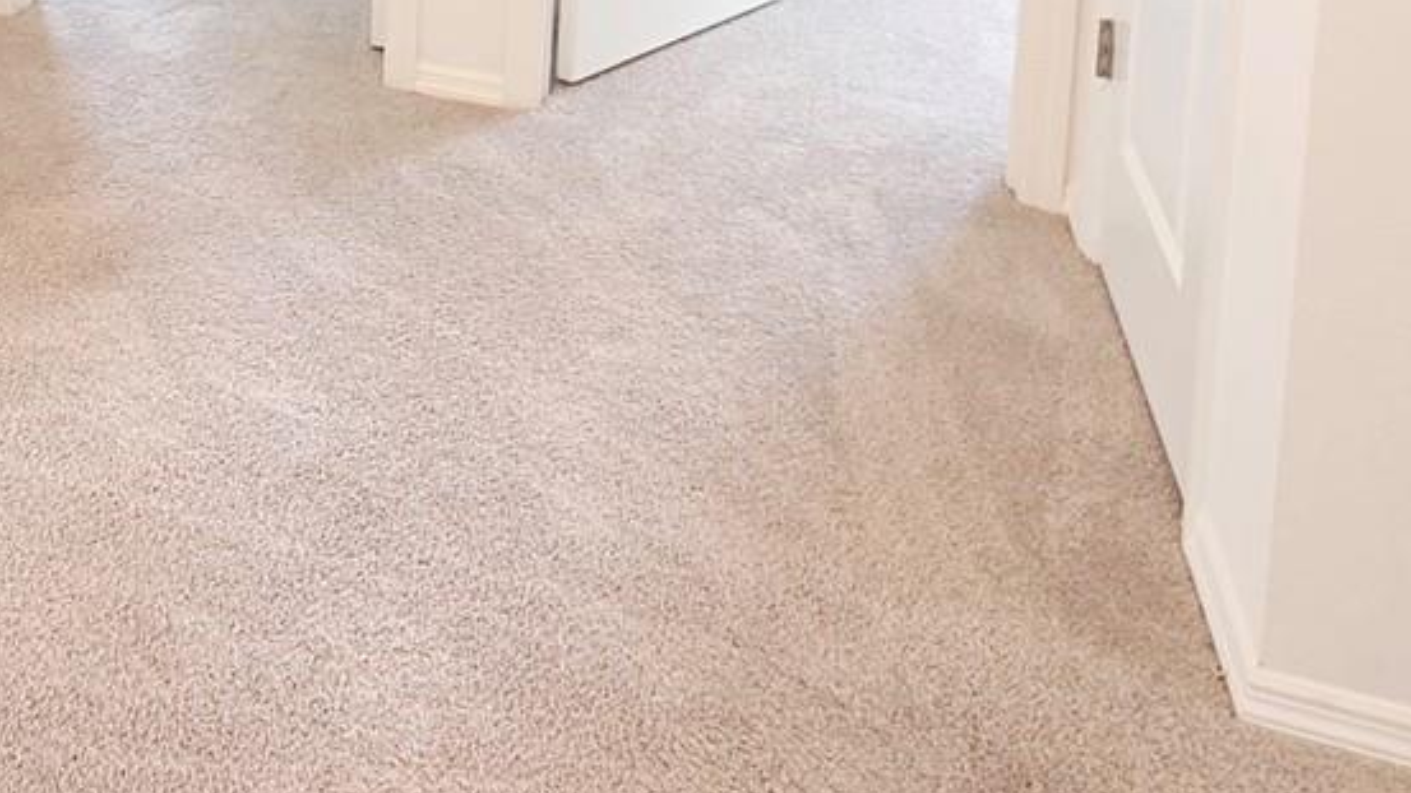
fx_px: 1534
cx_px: 110
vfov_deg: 22.4
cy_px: -477
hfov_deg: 44.4
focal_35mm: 41
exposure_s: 1/60
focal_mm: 2.2
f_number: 1.9
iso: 200
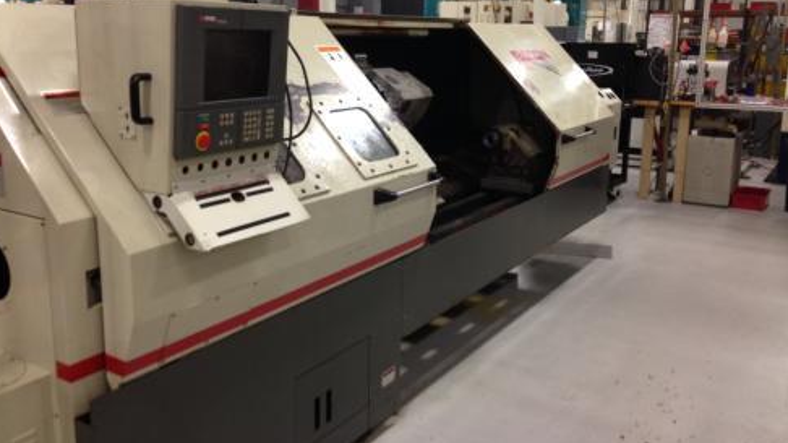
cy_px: 184
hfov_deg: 54.0
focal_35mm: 37
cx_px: 394
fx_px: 773
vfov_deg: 31.9
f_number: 2.4
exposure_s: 1/20
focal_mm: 4.12
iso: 125
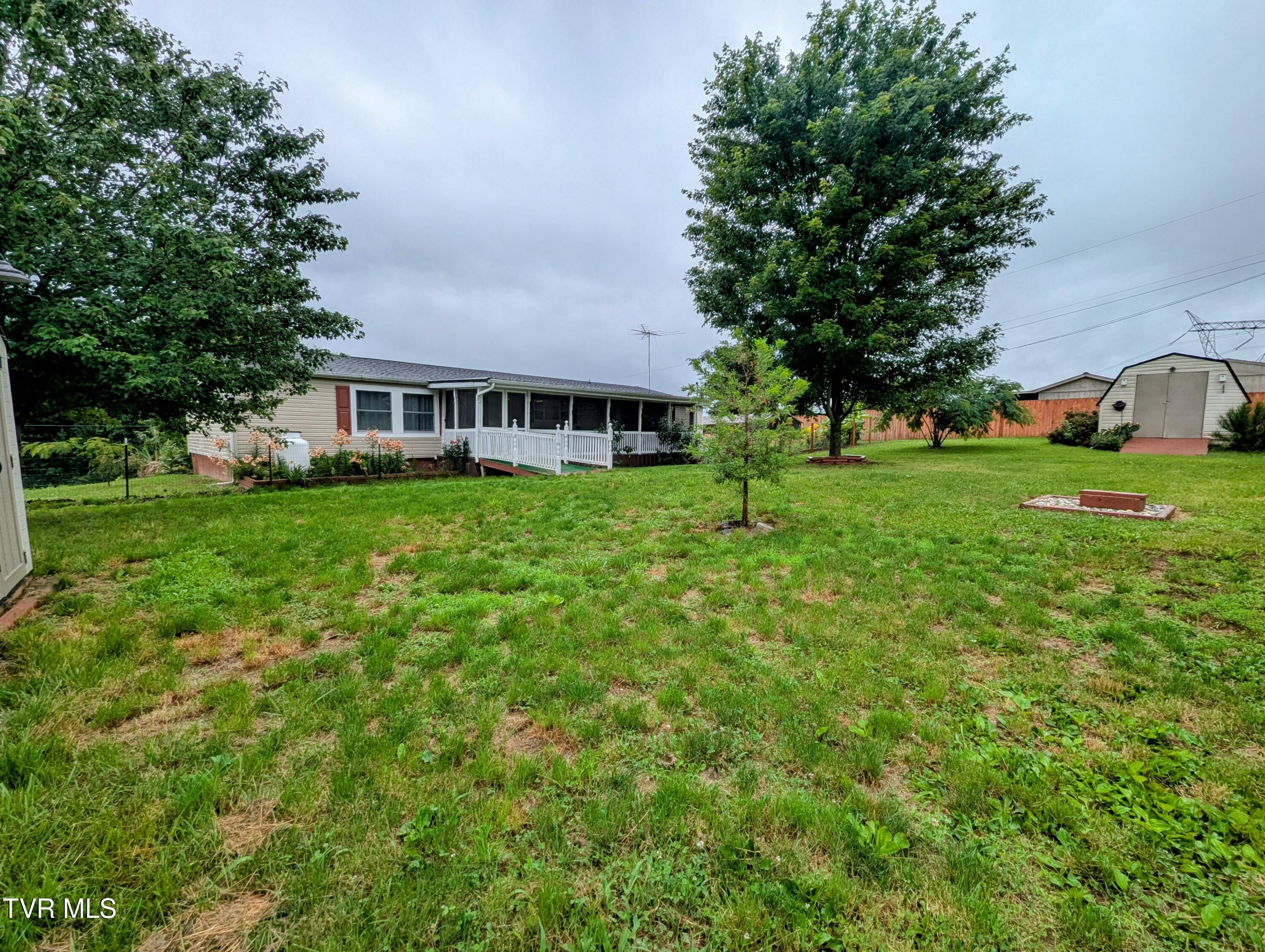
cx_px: 632
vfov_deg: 90.0
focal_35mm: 13
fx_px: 476
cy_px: 476
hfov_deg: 106.1
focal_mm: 1.95
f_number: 2.2
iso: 49
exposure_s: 1/928
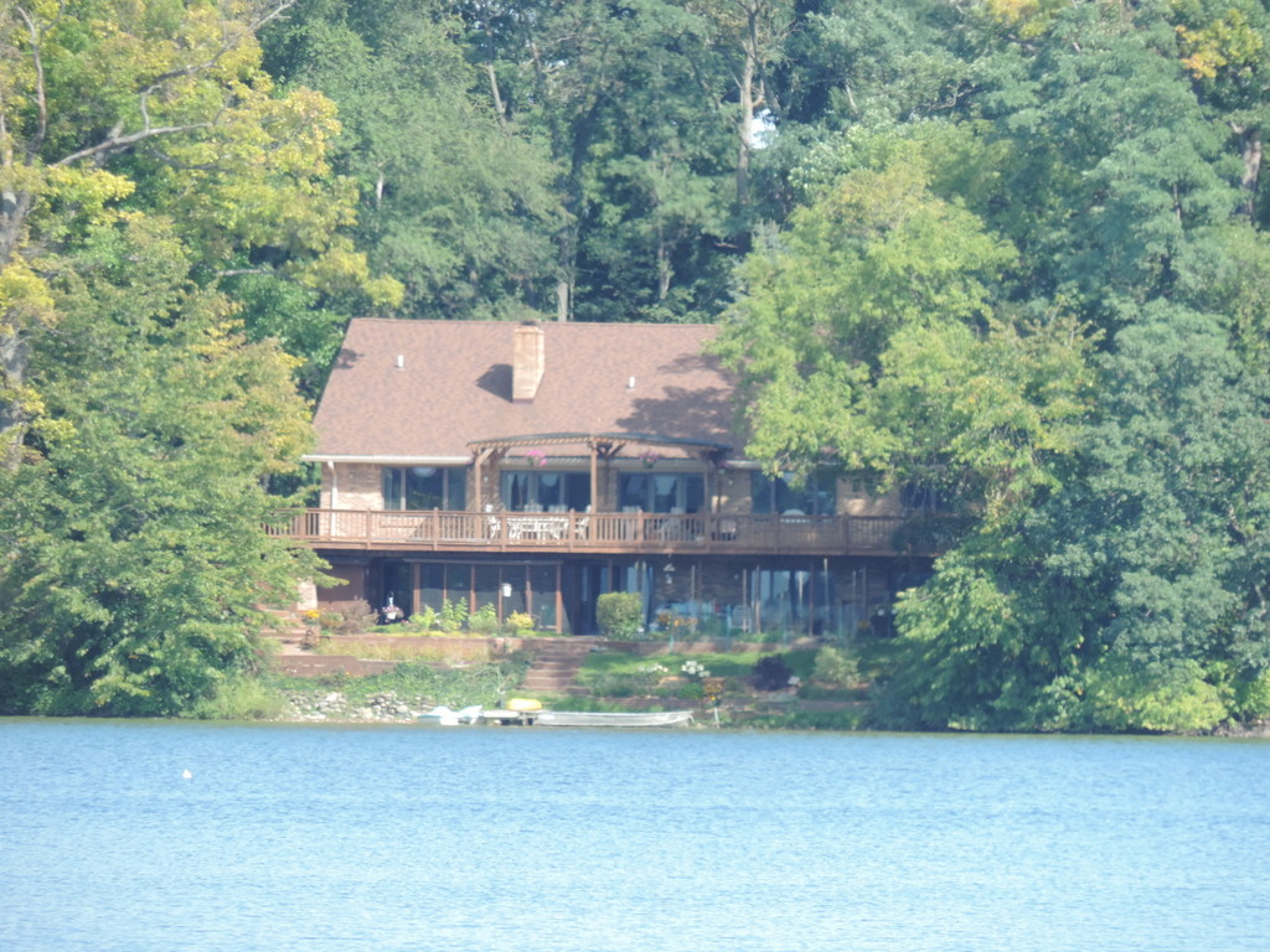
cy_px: 476
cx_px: 635
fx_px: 25682
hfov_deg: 2.8
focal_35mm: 700
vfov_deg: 2.1
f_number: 5
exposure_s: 1/400
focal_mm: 124.8
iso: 220
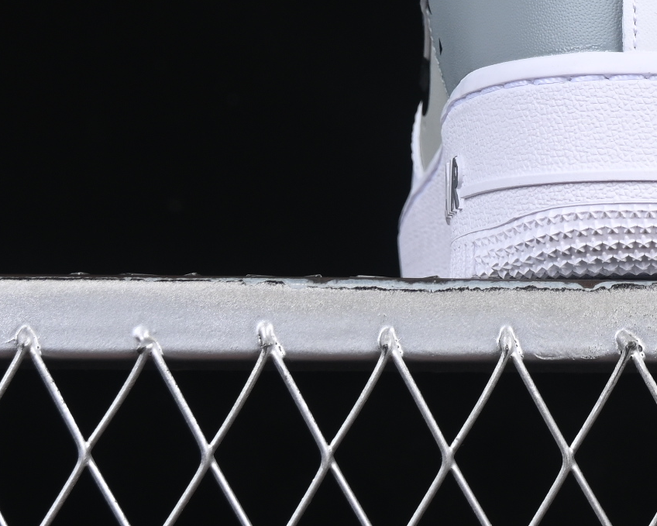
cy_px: -164
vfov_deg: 6.6
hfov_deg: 8.2
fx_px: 4493
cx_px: 885
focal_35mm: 231
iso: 160
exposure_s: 1/80
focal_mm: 50
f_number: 8
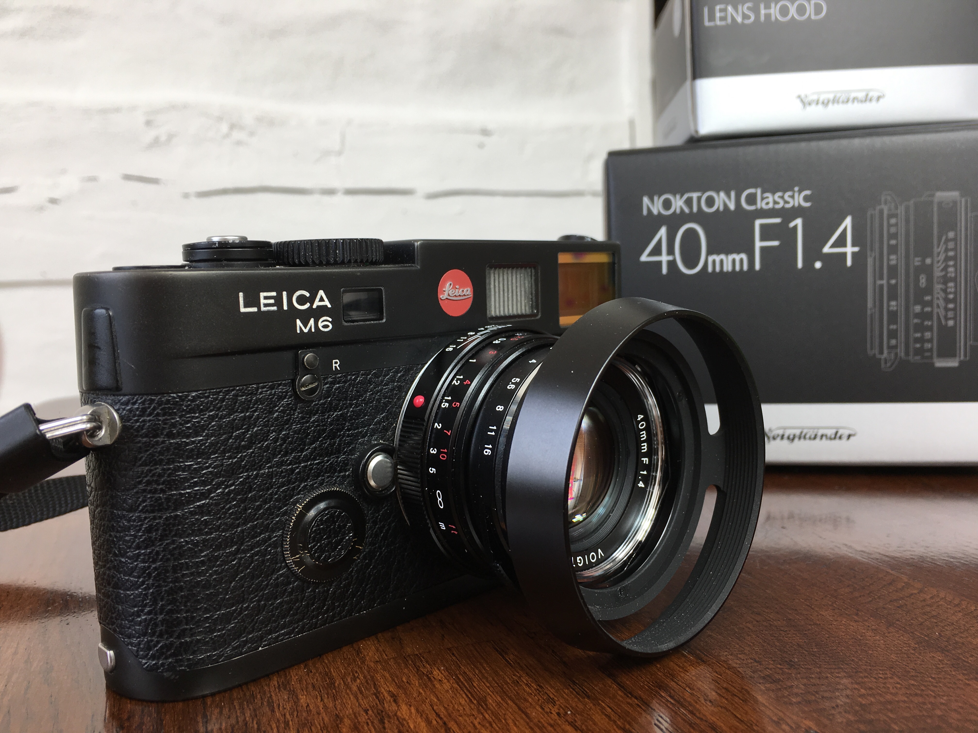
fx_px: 819
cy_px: 366
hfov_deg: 61.7
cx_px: 489
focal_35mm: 29
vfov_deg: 48.2
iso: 25
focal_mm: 4.15
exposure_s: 1/120
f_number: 2.2
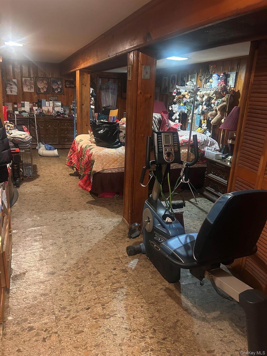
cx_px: 134
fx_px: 267
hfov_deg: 53.1
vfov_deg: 67.3
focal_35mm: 26
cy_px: 178
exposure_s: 1/30
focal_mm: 5.7
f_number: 1.5
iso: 500
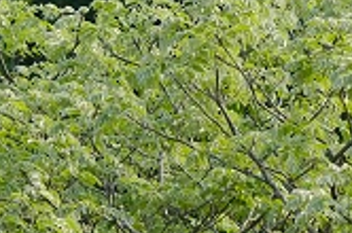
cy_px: 282
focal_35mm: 463
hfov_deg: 4.5
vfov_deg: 3.0
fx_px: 4518
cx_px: 358
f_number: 5
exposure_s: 1/400
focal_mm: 80
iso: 320
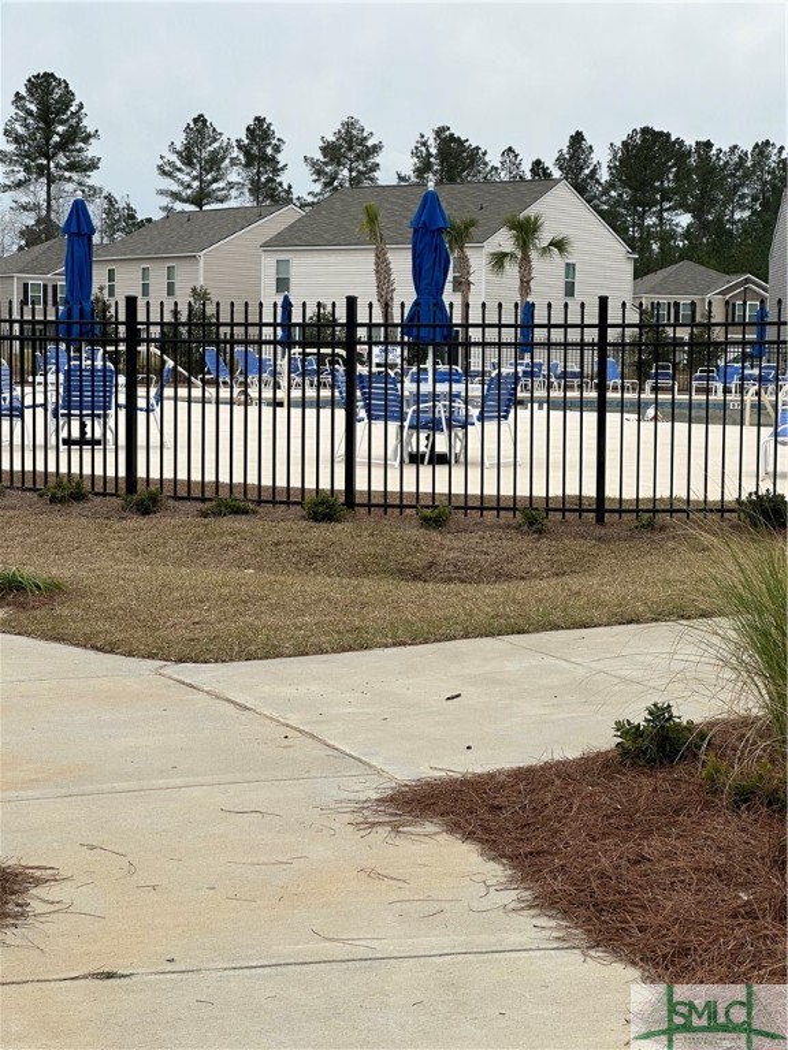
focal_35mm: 77
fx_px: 2337
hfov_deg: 19.1
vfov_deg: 25.3
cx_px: 394
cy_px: 525
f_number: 2.8
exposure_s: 1/323
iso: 32
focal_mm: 9
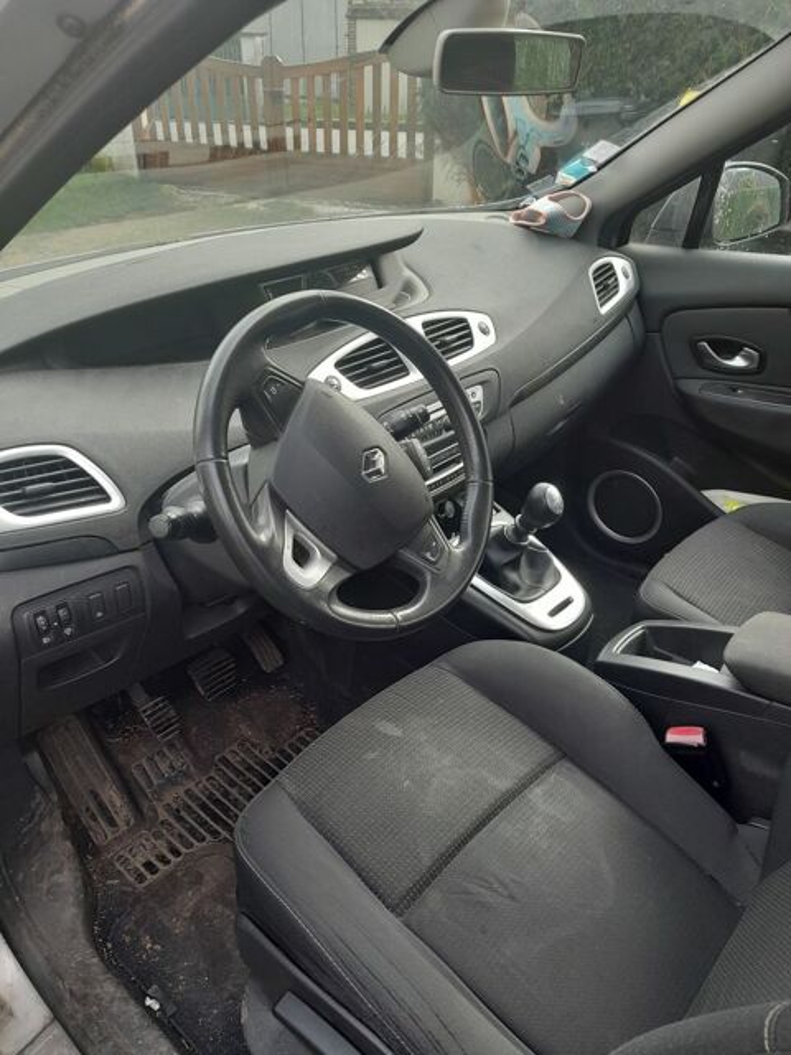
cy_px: 528
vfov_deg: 65.3
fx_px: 823
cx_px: 396
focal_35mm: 27
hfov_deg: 51.4
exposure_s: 1/50
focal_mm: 4
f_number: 1.8
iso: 50
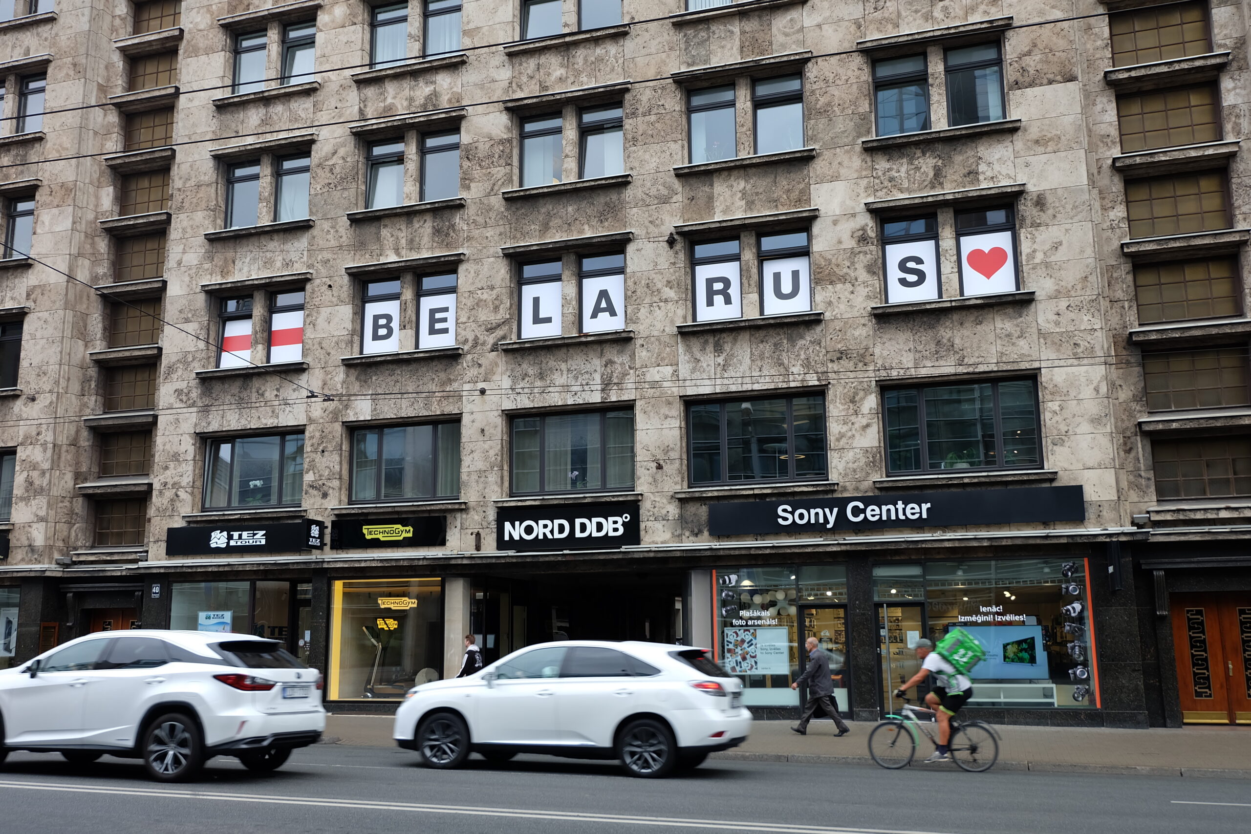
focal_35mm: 32
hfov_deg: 58.7
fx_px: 1112
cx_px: 626
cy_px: 417
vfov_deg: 41.1
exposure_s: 1/125
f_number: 5
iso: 200
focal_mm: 21.1
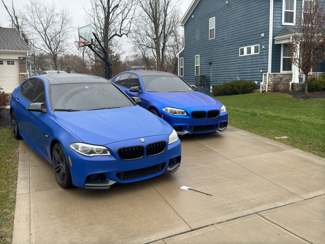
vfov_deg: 40.7
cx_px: 162
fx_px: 329
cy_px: 122
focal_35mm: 35
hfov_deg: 52.6
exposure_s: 1/122
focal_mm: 6.76
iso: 100
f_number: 1.78
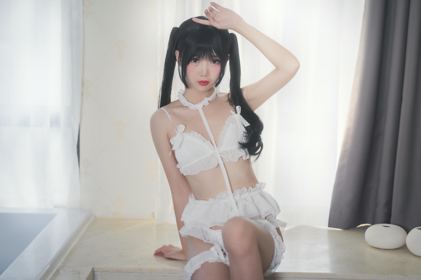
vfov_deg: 16.1
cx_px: 210
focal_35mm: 85
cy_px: 140
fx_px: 994
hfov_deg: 23.9
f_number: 2.5
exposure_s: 1/125
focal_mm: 85
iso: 100
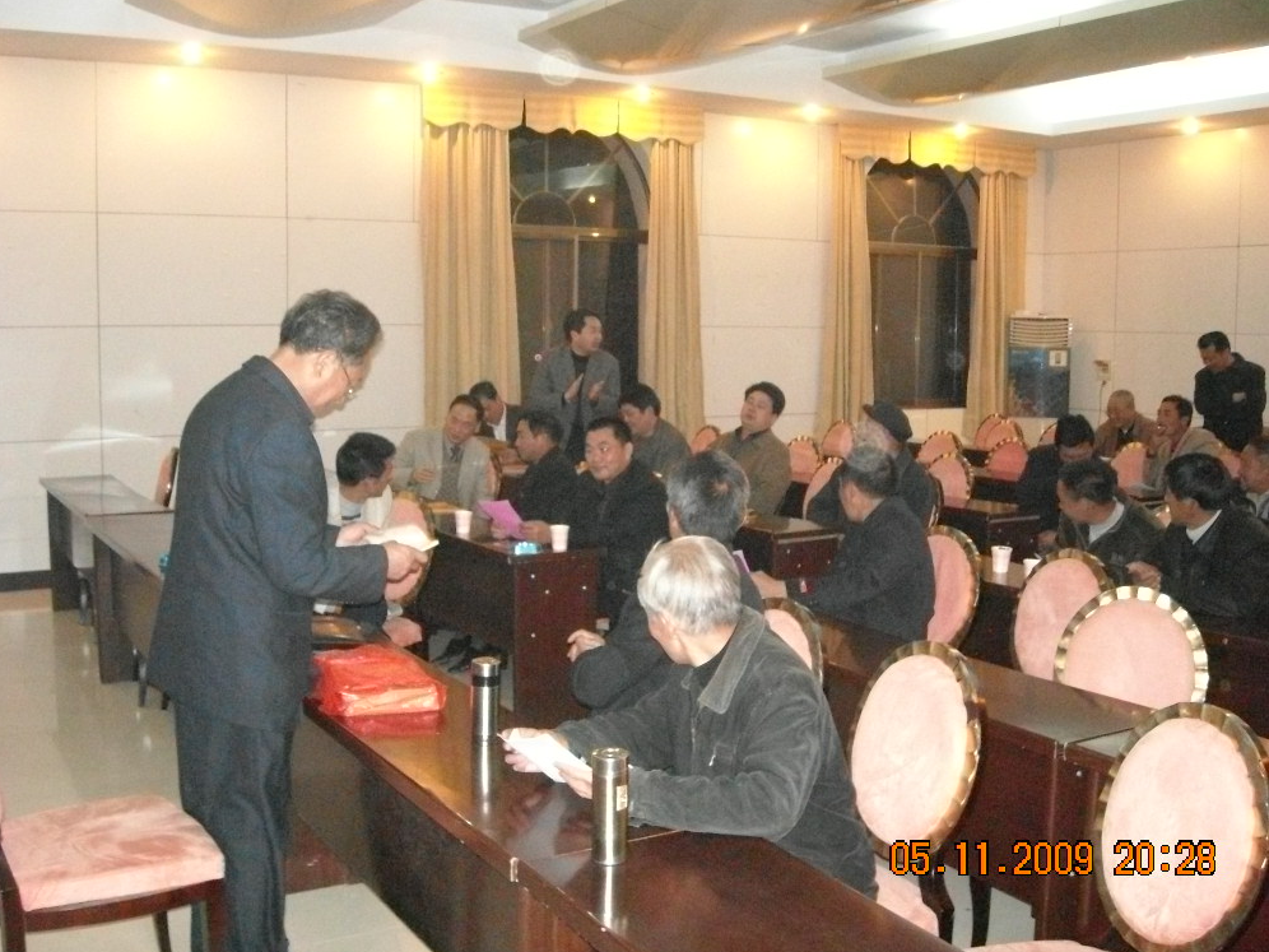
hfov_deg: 51.3
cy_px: 472
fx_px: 1320
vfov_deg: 39.7
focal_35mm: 36
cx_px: 619
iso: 1131
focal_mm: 5.7
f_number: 2.8
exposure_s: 1/60
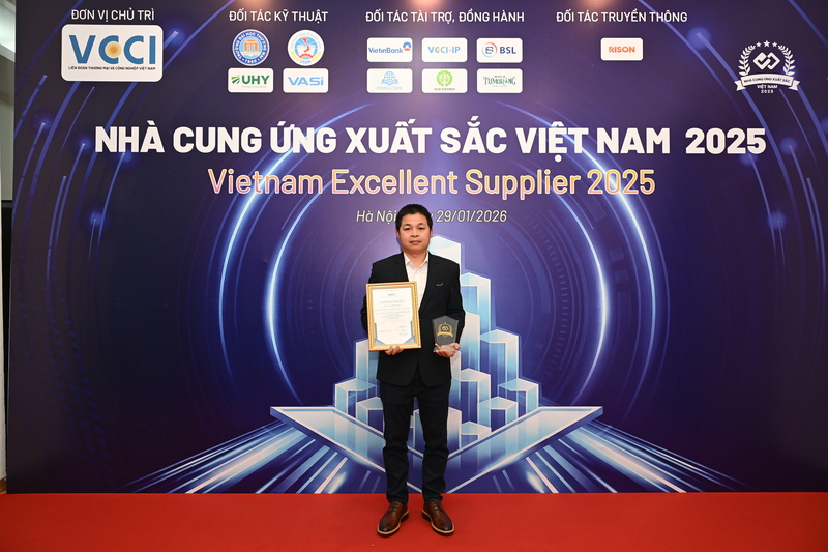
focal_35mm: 24
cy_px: 276
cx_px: 414
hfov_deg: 73.8
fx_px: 552
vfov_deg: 53.1
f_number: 3.5
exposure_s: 1/160
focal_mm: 24
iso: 640
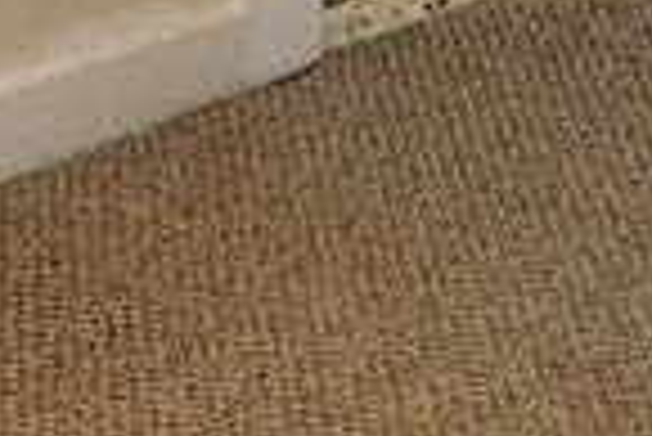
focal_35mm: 183
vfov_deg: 7.1
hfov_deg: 11.2
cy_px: -638
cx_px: 558
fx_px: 3318
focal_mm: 4.5
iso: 140
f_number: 3.1
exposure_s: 1/30
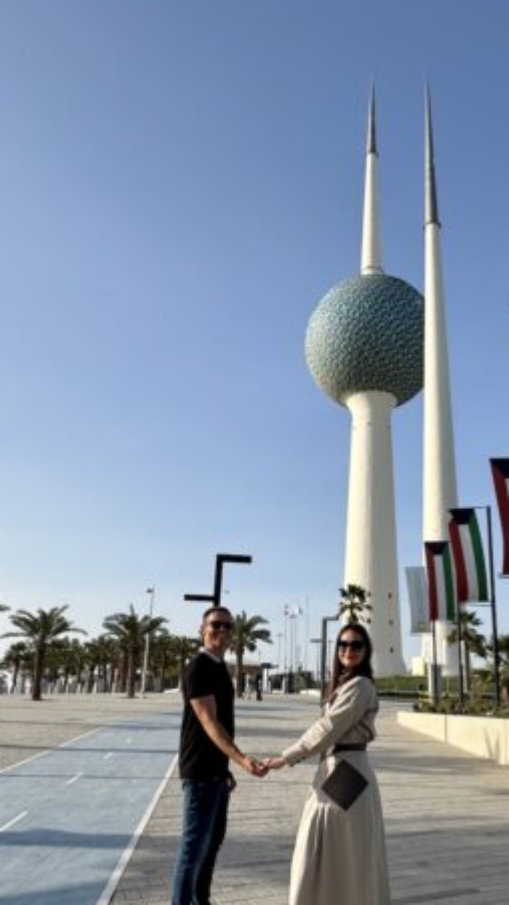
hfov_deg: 42.6
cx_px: 307
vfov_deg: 69.5
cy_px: 519
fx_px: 648
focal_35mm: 27
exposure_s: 1/2273
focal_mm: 2.22
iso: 50
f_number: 2.2
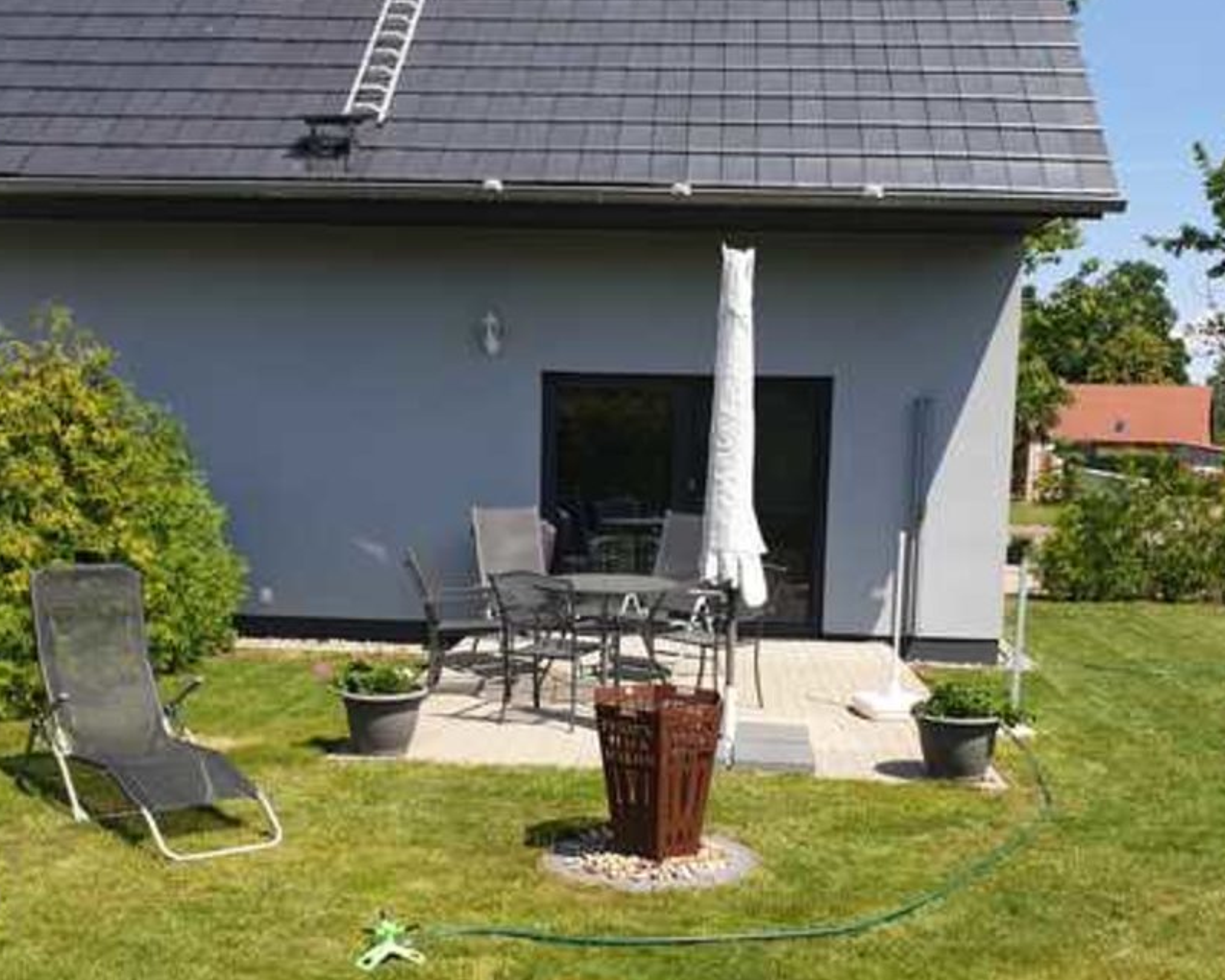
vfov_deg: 39.1
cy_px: 570
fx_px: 1378
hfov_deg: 47.9
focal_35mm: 38
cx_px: 580
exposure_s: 1/1145
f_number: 2.4
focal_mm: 4.3
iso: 50
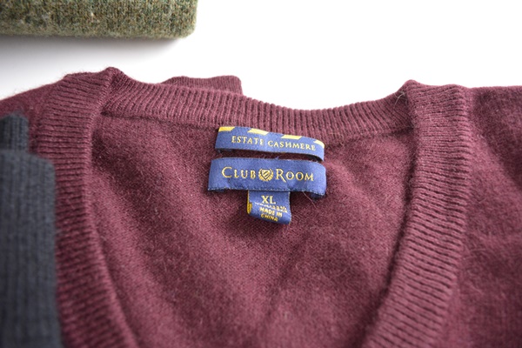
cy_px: 174
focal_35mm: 27
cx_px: 261
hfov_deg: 67.4
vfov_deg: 47.9
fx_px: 391
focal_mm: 18
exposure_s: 1/60
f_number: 4
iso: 500
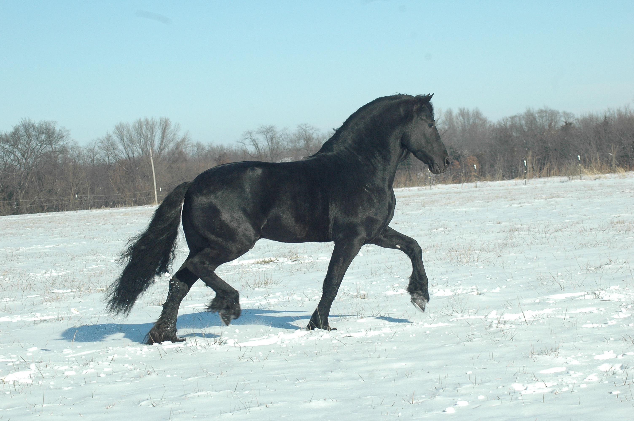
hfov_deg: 19.5
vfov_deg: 13.0
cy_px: 210
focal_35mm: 105
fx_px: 1848
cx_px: 317
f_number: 7.1
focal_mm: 70
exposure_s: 1/400
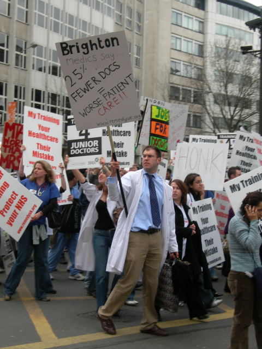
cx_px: 131
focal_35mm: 61
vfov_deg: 31.7
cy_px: 174
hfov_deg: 24.0
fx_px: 616
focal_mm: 12.7
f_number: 5.9
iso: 50
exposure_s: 1/53.7
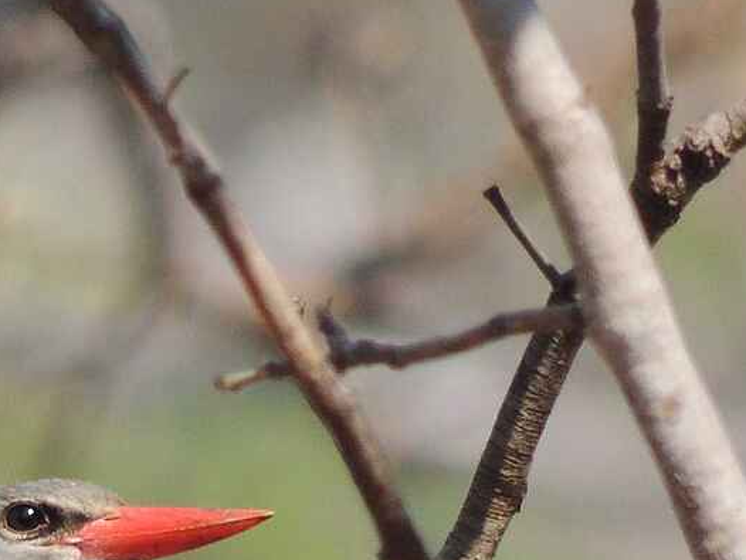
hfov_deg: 0.5
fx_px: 78653
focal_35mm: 3648
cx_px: -52
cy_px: 961
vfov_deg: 0.4
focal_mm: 180
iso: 220
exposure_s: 1/500
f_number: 5.9
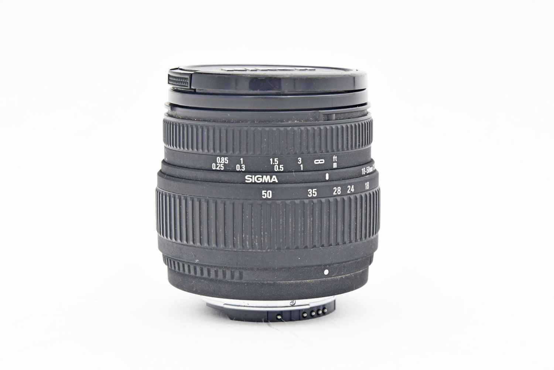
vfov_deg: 13.0
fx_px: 1616
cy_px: 185
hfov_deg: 19.5
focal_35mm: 105
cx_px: 277
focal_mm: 70
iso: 1250
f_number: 8
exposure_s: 1/100
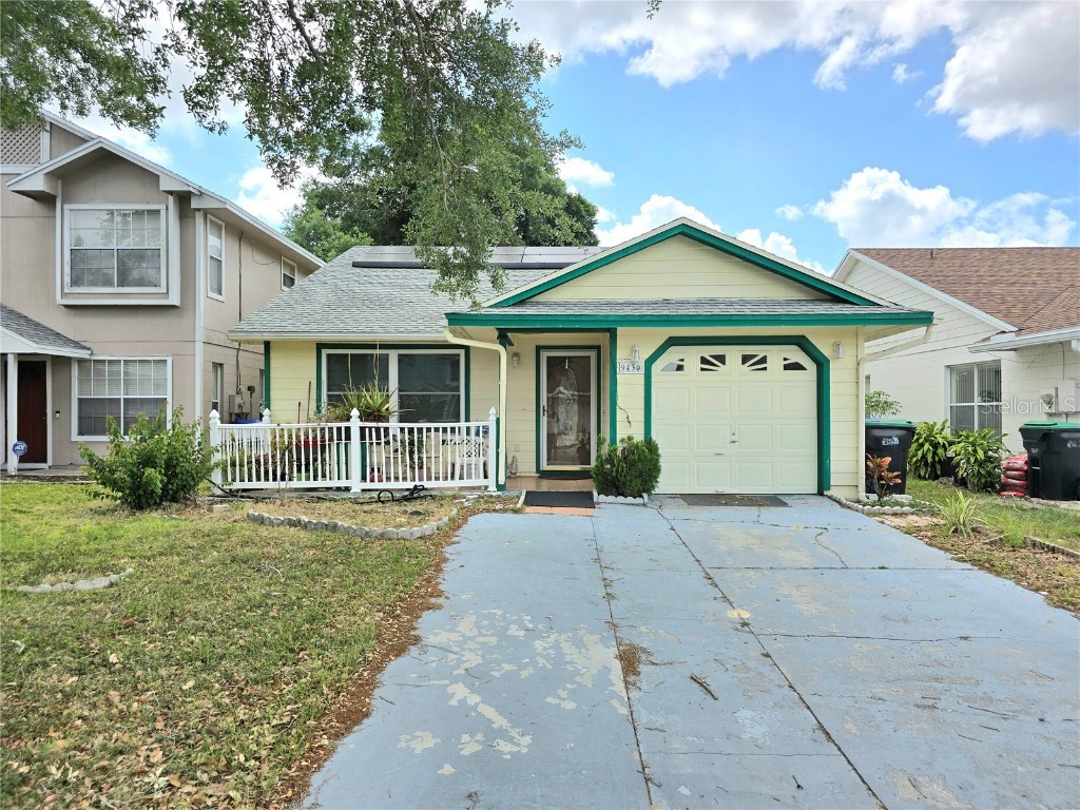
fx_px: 718
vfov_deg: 58.9
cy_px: 405
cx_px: 540
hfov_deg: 73.9
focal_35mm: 23
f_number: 1.7
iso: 12
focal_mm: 6.3
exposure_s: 1/833
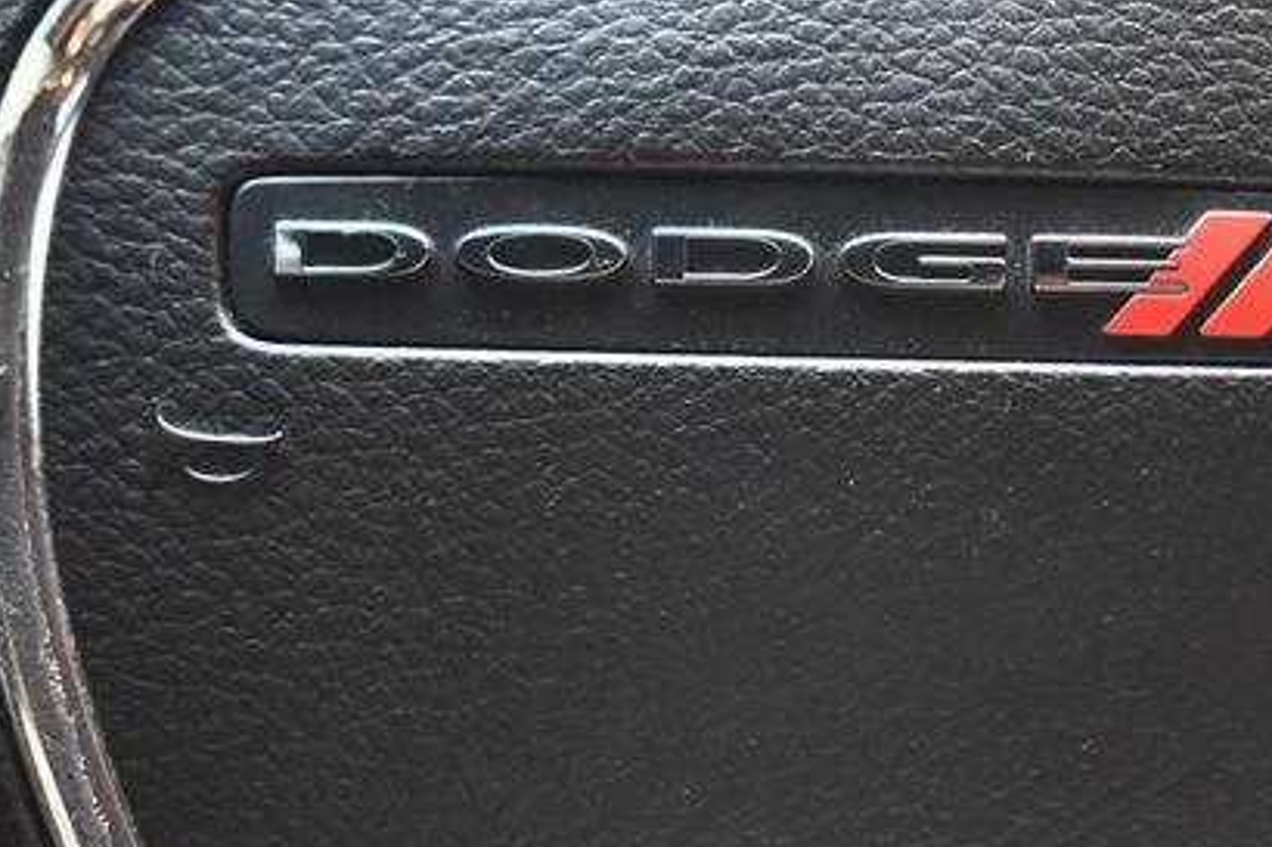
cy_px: 301
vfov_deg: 15.3
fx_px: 3143
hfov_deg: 22.8
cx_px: 785
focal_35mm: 89
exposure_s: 1/80
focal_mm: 38
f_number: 4.8
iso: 3200
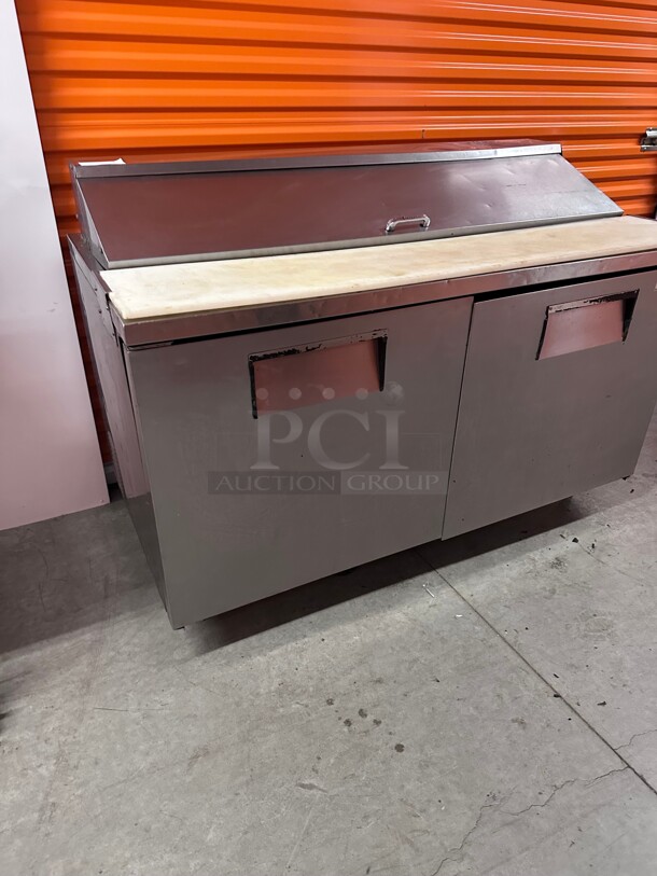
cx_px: 328
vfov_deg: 71.6
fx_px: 607
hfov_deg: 56.8
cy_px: 438
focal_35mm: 24
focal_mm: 6.86
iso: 640
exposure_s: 1/60
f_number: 1.78
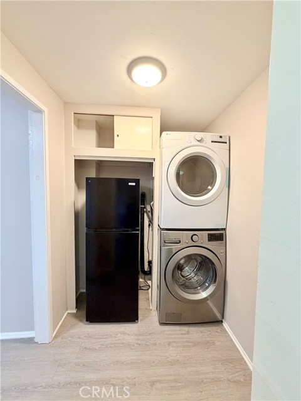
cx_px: 150
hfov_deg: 85.7
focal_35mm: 14
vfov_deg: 102.1
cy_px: 200
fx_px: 162
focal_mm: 2.22
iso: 250
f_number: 2.2
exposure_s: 1/60
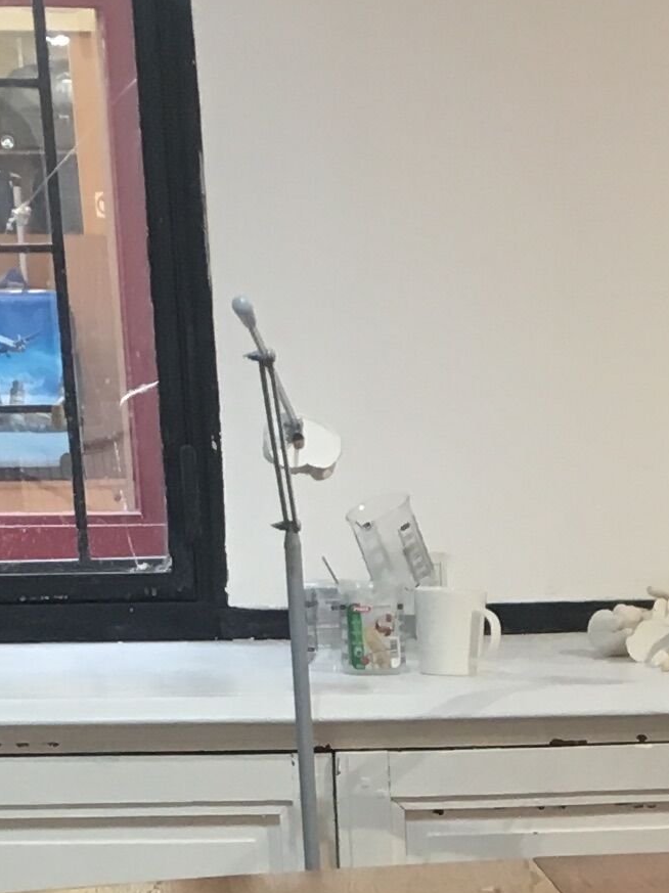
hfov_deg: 10.8
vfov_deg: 13.7
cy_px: 1413
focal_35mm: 134
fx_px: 3456
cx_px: 889
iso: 80
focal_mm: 4.15
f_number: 2.2
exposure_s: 1/33
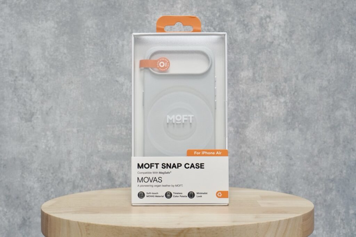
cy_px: 118
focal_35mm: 52
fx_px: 519
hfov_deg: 37.8
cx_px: 178
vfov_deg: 25.8
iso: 1250
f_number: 5.6
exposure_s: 1/60
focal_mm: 35
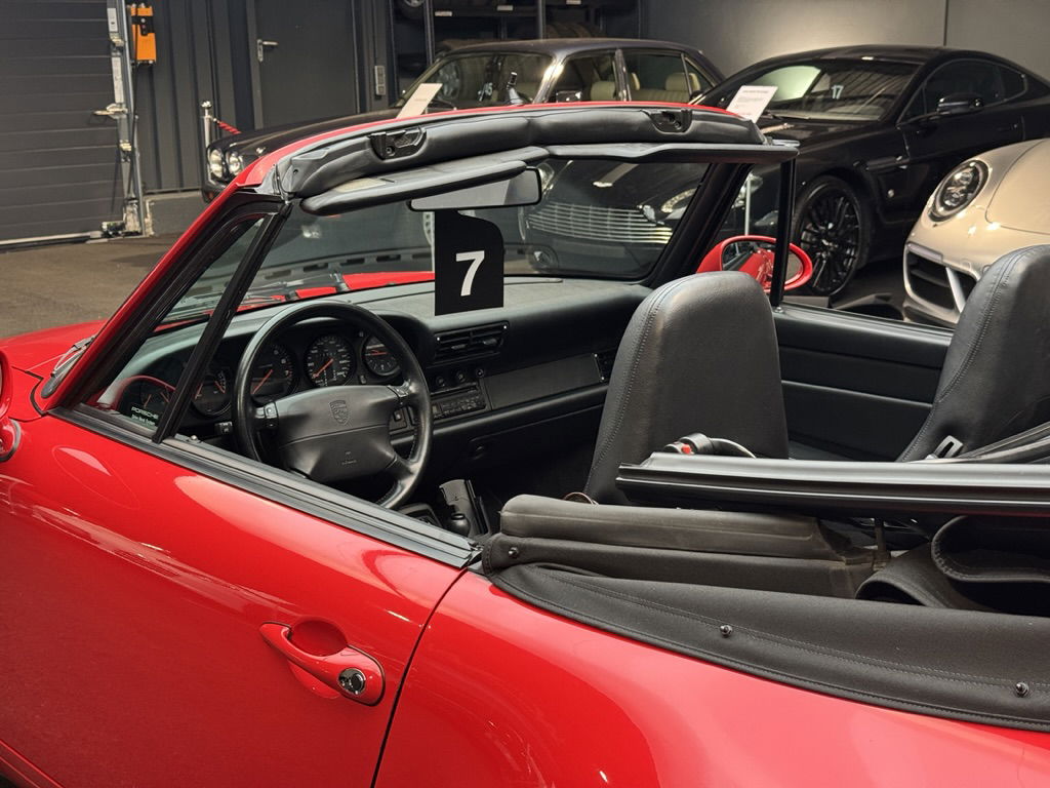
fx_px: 1456
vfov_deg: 30.3
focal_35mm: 48
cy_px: 394
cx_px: 525
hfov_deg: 39.7
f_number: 1.78
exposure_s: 1/50
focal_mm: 6.76
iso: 250
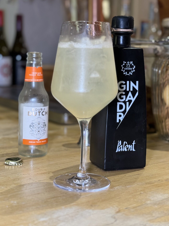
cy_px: 112
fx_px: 423
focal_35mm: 65
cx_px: 77
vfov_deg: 29.8
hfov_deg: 22.6
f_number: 1.78
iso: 160
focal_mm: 6.86
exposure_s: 1/54
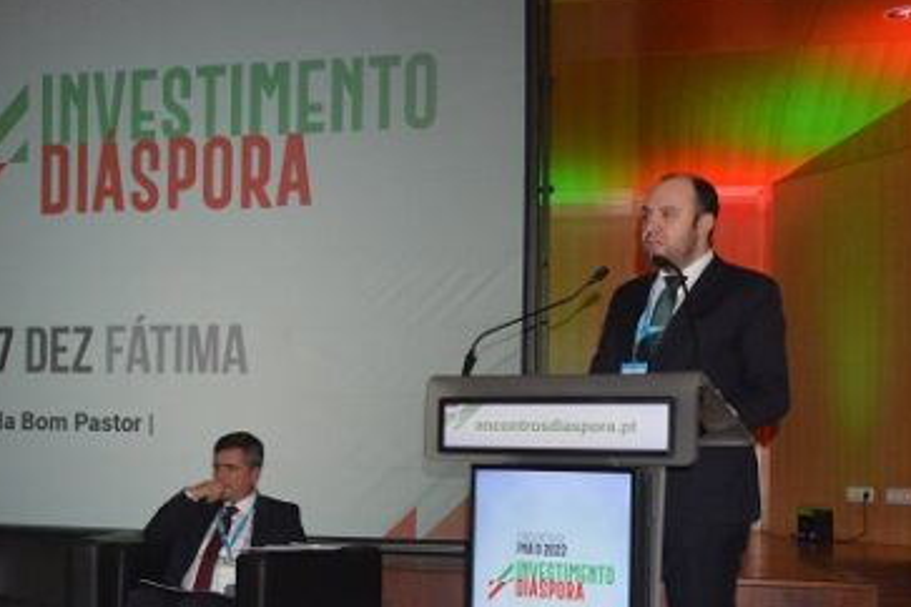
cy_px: 411
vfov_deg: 22.5
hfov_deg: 32.3
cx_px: 158
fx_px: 1518
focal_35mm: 60
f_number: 9
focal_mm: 29
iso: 4000
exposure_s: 1/250
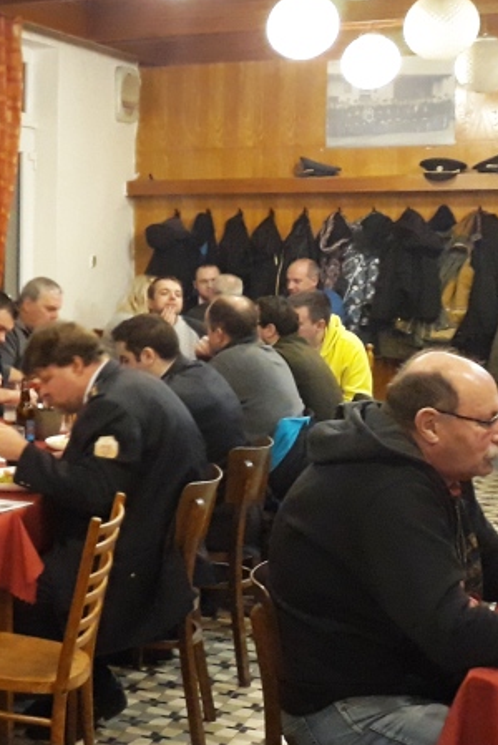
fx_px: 1326
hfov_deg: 19.4
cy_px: 355
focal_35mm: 64
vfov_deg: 31.4
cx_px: -179
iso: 400
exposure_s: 1/25
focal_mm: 3.71
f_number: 1.7
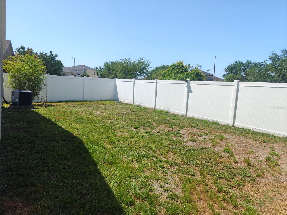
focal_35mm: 23
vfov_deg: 58.9
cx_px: 144
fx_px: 191
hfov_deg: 73.9
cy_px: 108
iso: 50
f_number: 1.6
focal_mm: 6.06
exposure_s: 1/1506
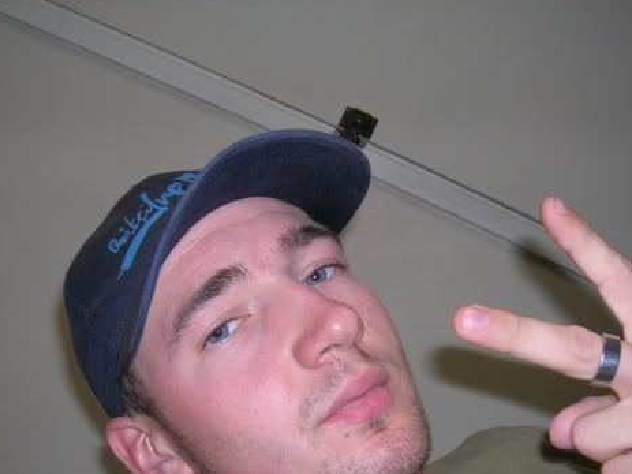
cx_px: 292
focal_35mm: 47
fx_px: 858
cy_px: 318
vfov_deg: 30.6
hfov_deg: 40.4
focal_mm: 5.7
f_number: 2.9
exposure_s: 1/60.1
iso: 50
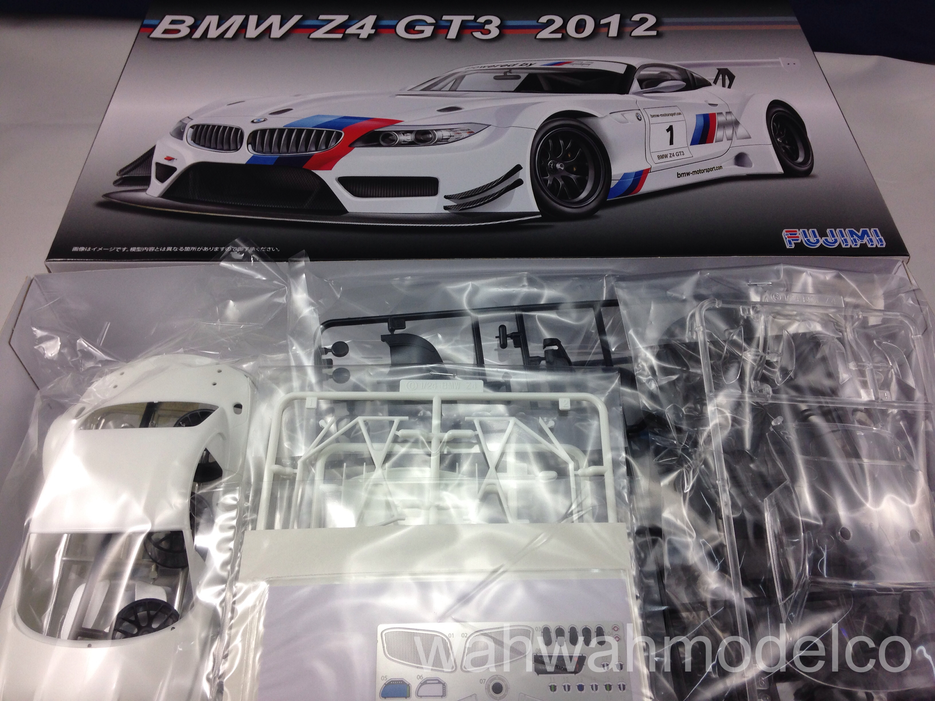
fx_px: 891
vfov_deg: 42.9
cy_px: 350
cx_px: 468
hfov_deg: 55.4
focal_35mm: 33
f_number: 2.4
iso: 64
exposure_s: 1/120
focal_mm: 4.12
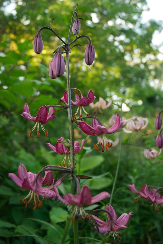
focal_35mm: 44
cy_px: 122
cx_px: 82
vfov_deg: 44.9
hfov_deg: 30.9
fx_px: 295
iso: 800
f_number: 4
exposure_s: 1/125
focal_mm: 29
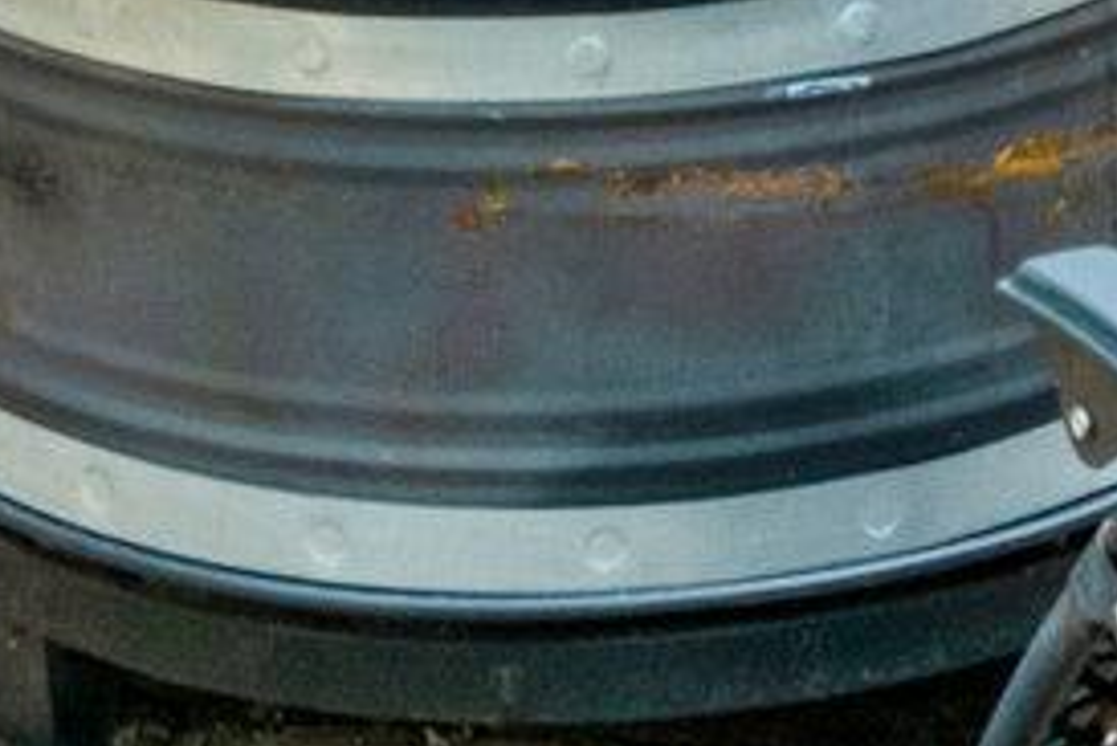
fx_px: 5339
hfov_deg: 11.9
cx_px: 864
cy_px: -1879
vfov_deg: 6.8
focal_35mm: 172
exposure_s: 1/1000
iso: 800
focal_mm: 23
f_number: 8
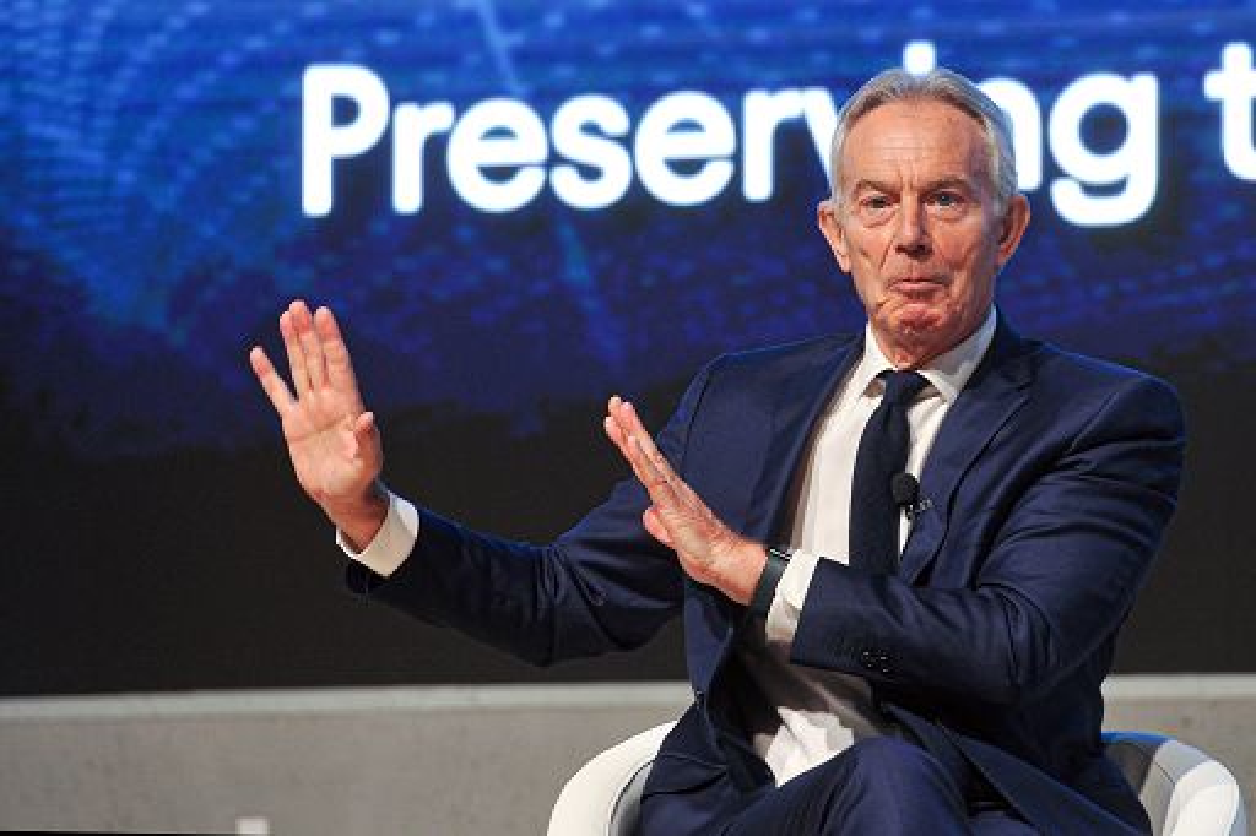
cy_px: 418
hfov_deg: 10.3
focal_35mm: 200
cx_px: 628
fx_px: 6975
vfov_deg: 6.9
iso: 1600
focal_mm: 200
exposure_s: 1/200
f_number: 3.2
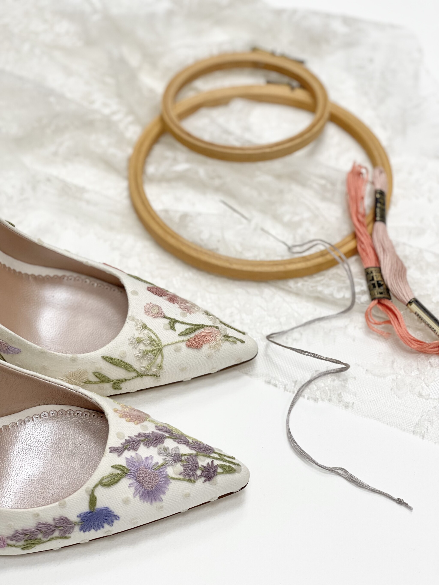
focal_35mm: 64
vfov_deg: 30.3
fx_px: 1082
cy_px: 292
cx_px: 220
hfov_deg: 22.9
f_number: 2.2
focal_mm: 7.5
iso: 40
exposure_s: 1/100
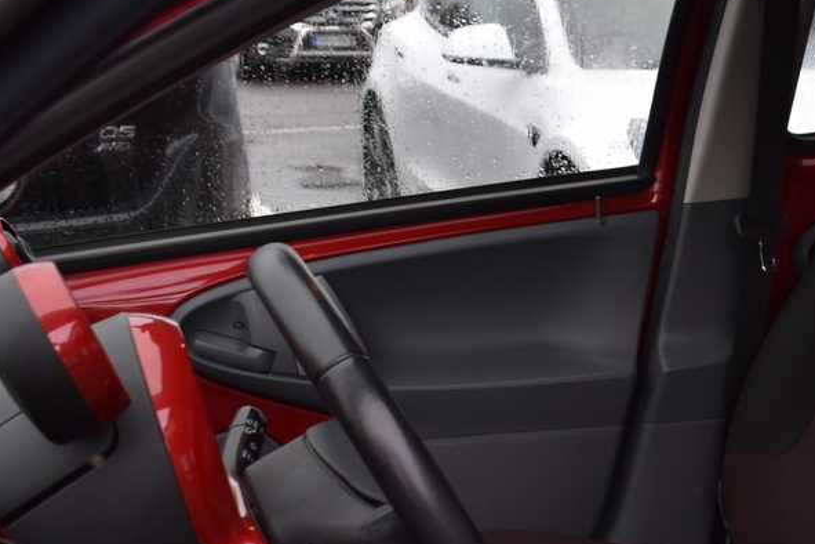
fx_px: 1675
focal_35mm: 74
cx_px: 827
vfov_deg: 18.1
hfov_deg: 25.9
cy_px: 504
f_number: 5.6
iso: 400
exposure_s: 1/125
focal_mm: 18
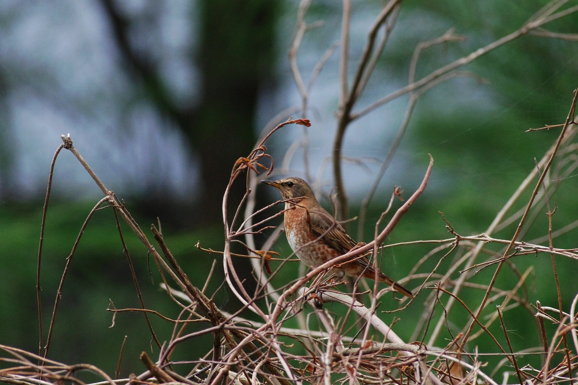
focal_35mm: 840
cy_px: 192
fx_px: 13486
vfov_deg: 1.6
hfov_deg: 2.5
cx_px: 289
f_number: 8
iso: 3200
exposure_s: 1/400
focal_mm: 560
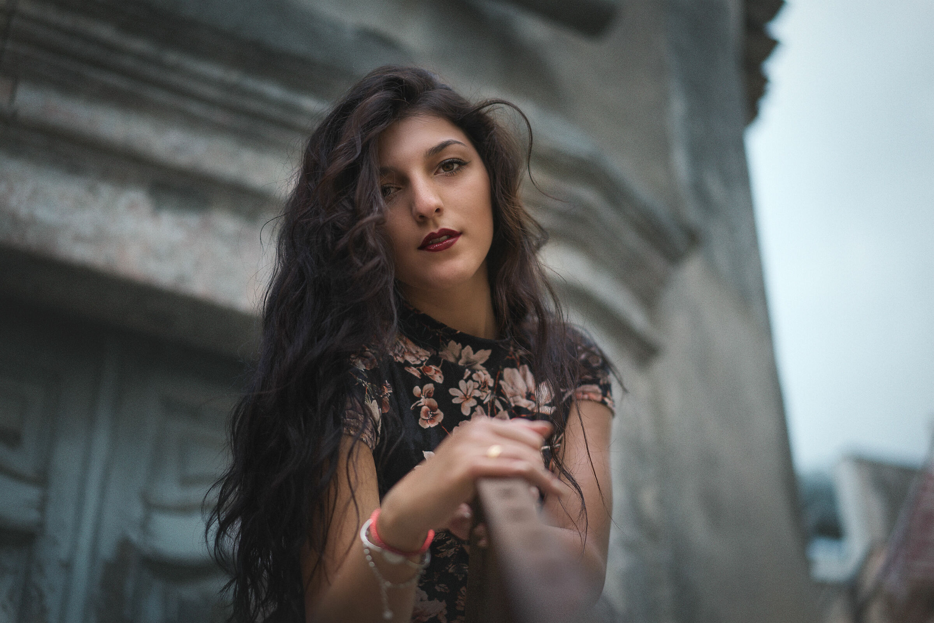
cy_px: 312
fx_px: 1427
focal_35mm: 55
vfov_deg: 24.6
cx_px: 467
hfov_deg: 36.2
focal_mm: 55
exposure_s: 1/800
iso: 100
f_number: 1.8
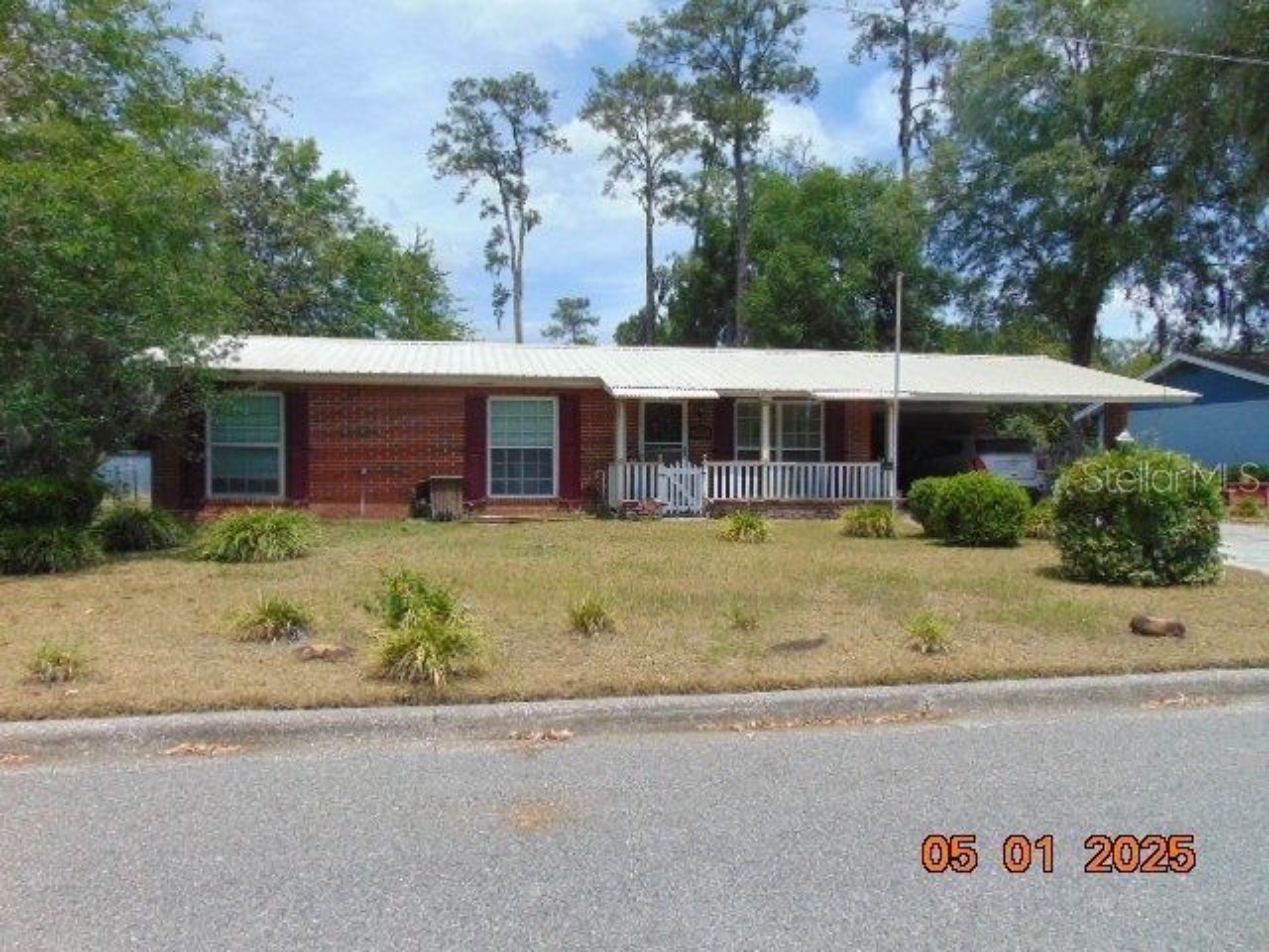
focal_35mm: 25
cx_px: 634
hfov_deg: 69.4
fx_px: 916
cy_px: 476
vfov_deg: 54.9
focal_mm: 4.5
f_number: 7.7
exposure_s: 1/250
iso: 80
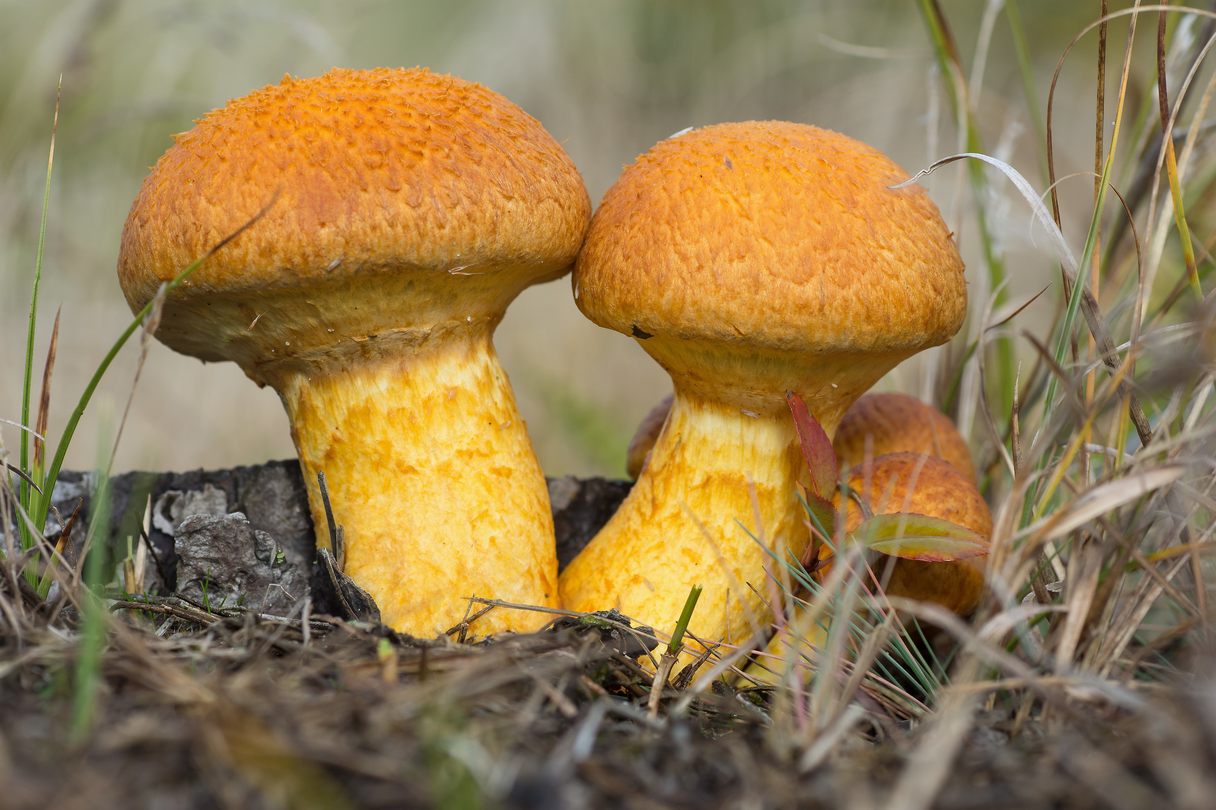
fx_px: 4560
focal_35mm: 135
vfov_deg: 10.2
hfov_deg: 15.2
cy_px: 405
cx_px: 608
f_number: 8
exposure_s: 1/250
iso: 125
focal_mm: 90
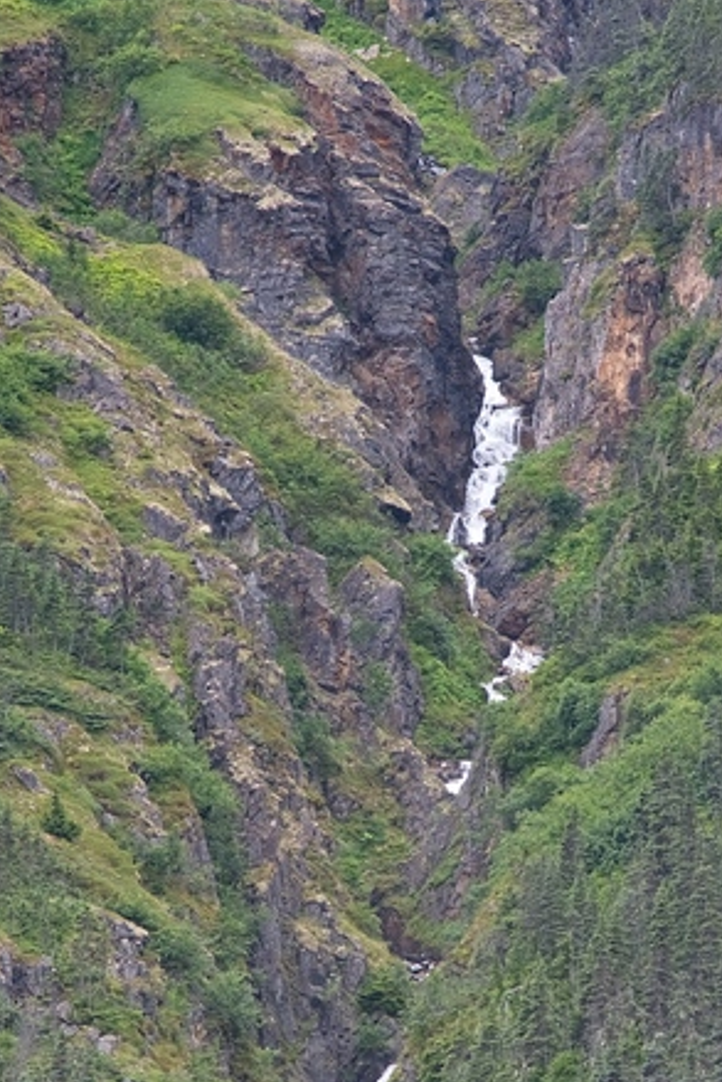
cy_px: 705
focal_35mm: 350
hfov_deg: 3.9
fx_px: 10520
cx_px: 399
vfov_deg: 5.9
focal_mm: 120
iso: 220
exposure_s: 1/250
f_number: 4
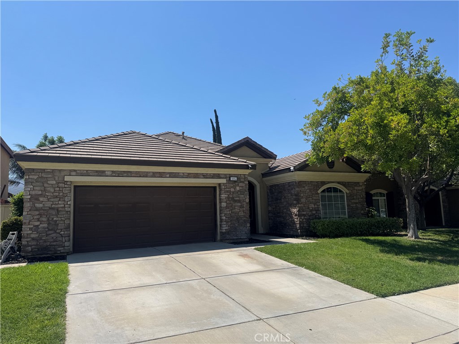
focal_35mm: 24
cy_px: 172
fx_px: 318
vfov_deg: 56.8
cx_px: 230
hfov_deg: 71.6
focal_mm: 6.76
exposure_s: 1/6410
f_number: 1.78
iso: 80
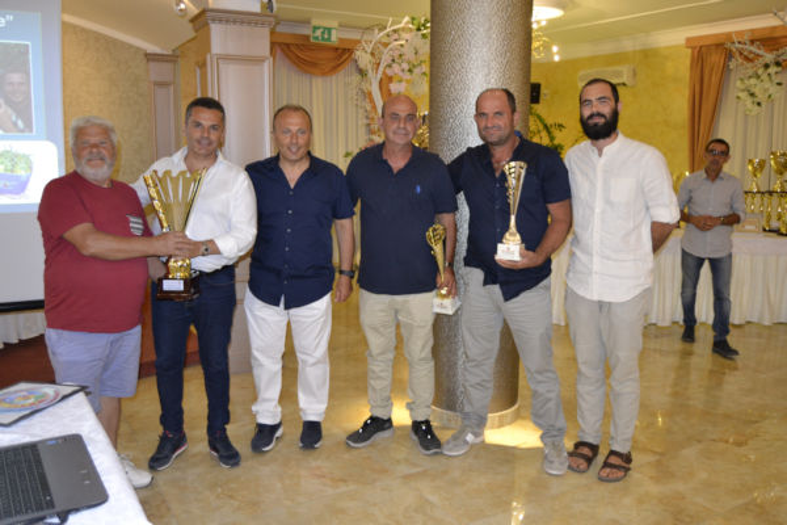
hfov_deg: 61.9
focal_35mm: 30
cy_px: 262
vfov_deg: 43.6
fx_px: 656
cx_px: 394
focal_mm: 20
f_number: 3.5
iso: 1100
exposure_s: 1/60
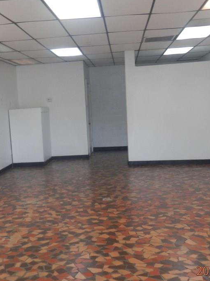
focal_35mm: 45
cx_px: 76
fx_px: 364
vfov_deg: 42.1
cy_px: 146
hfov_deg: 32.0
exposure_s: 1/25
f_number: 3.3
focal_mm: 5.5
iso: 200
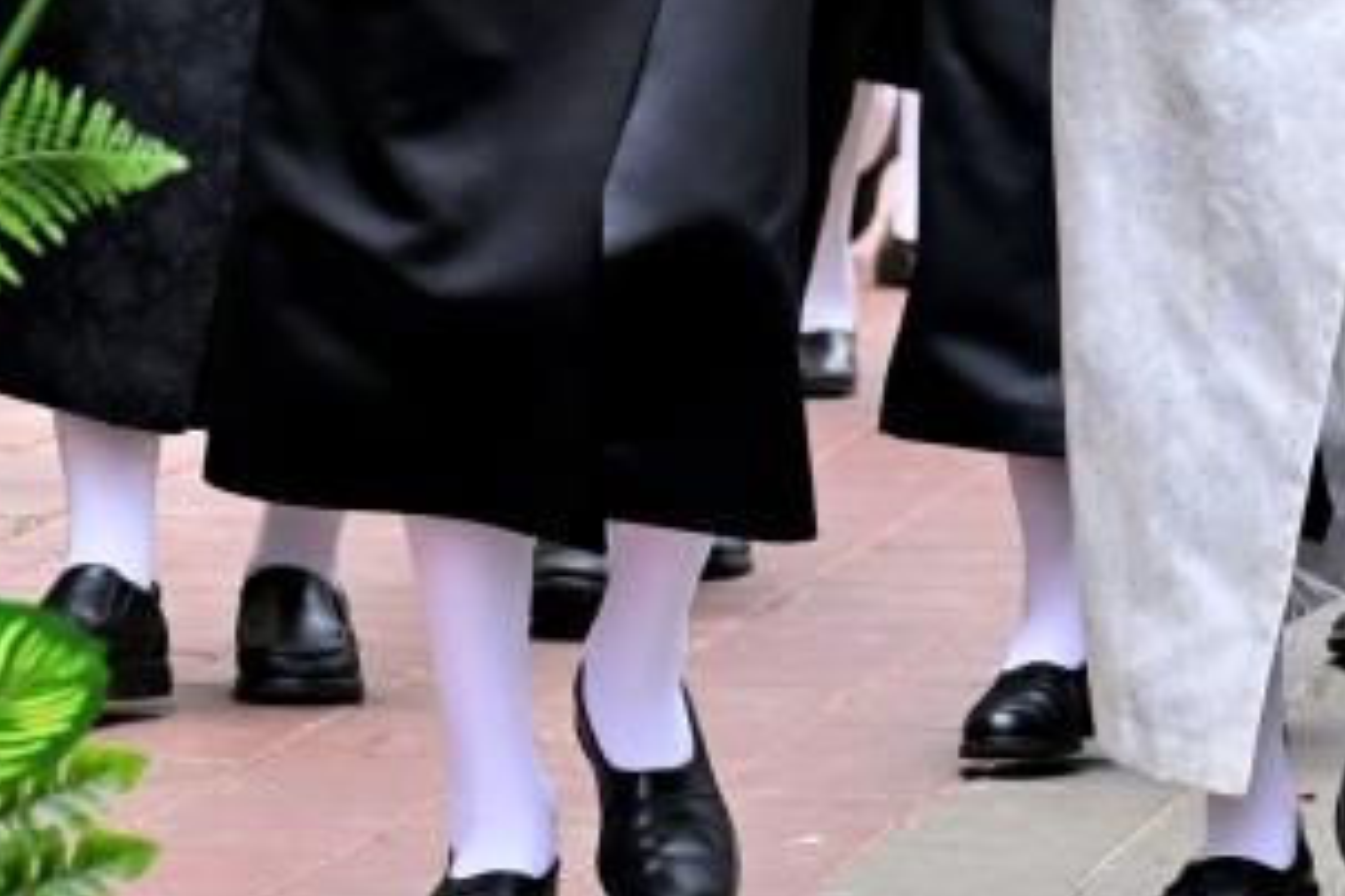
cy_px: -211
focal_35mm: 399
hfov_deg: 5.1
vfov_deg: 3.4
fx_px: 14906
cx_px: 1527
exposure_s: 1/1600
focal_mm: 79
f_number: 4
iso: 500
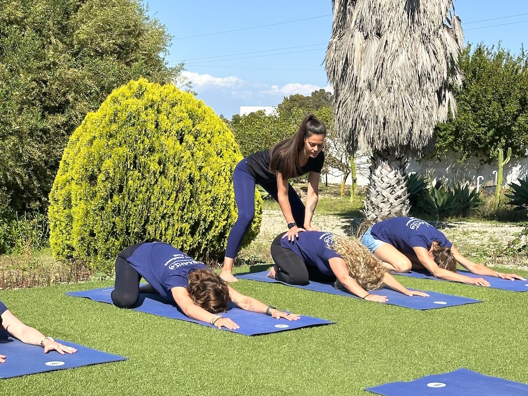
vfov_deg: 29.7
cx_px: 266
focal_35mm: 49
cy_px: 196
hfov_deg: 38.9
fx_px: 747
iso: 64
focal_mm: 6.86
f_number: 1.78
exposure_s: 1/4016
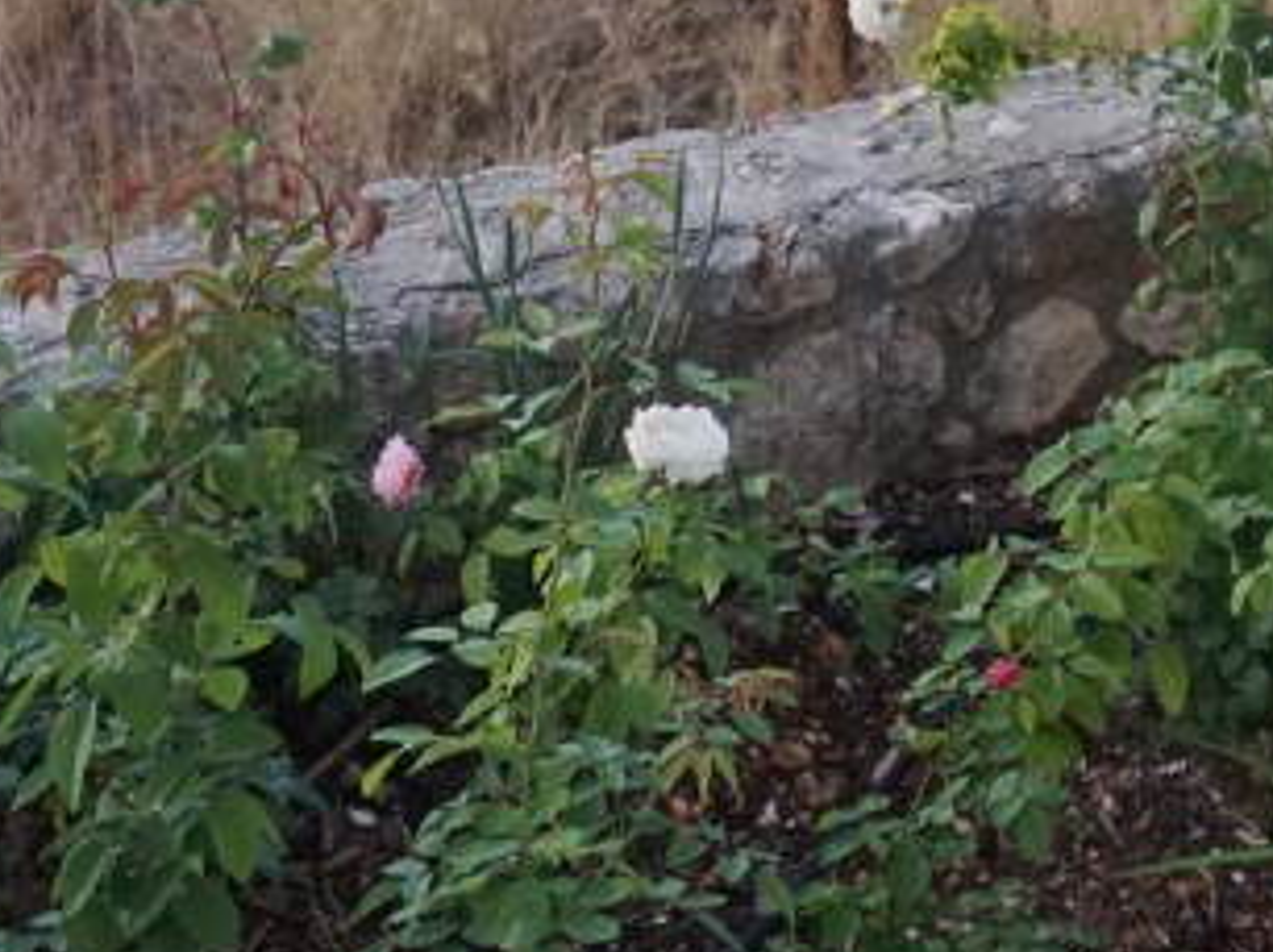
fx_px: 3197
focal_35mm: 87
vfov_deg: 15.8
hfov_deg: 22.5
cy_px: -387
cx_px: 732
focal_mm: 16
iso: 1250
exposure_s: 1/160
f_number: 4
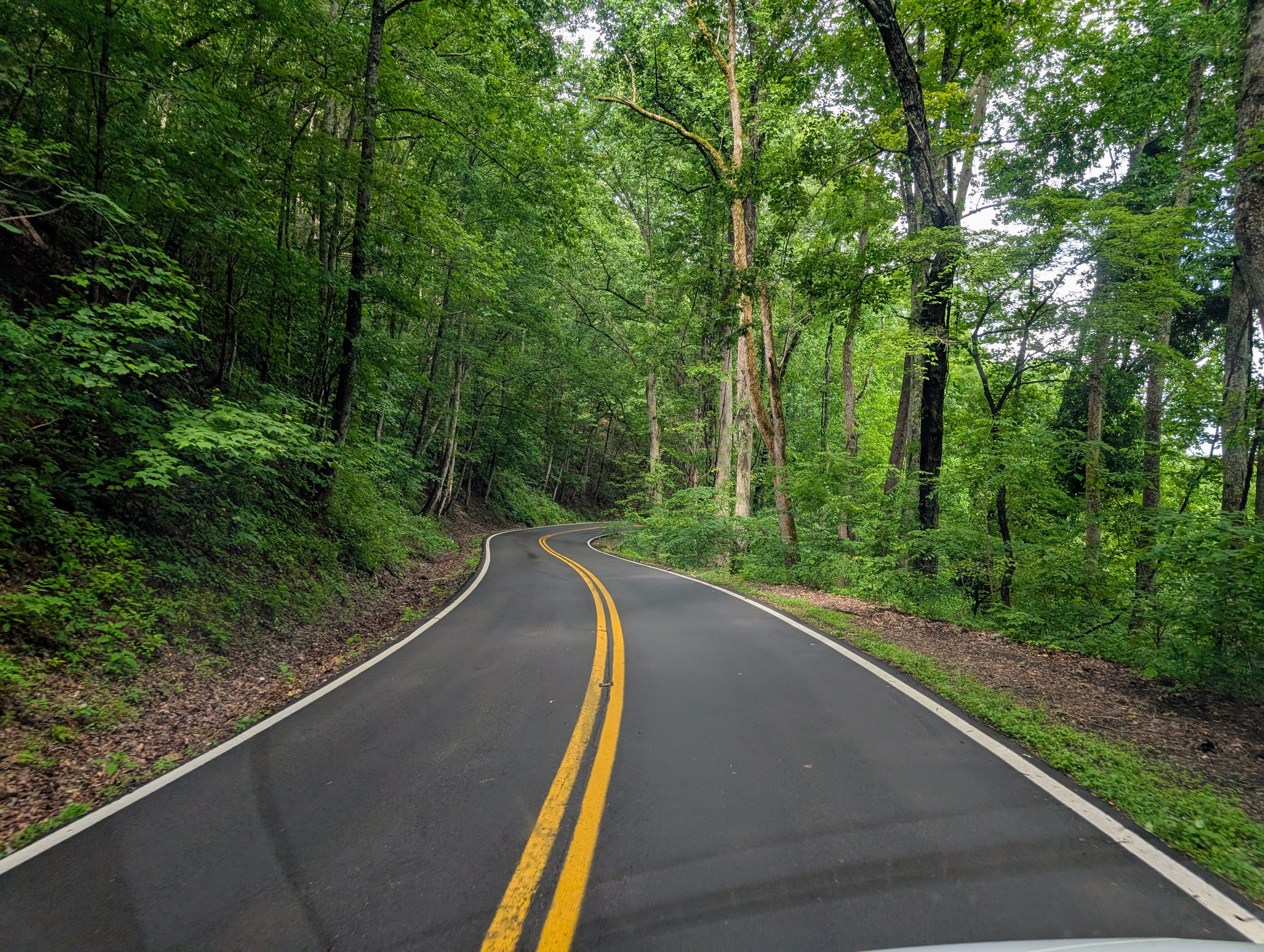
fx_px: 878
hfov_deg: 71.5
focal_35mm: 24
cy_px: 476
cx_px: 632
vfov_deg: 56.9
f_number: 1.68
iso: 44
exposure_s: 1/214
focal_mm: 6.9
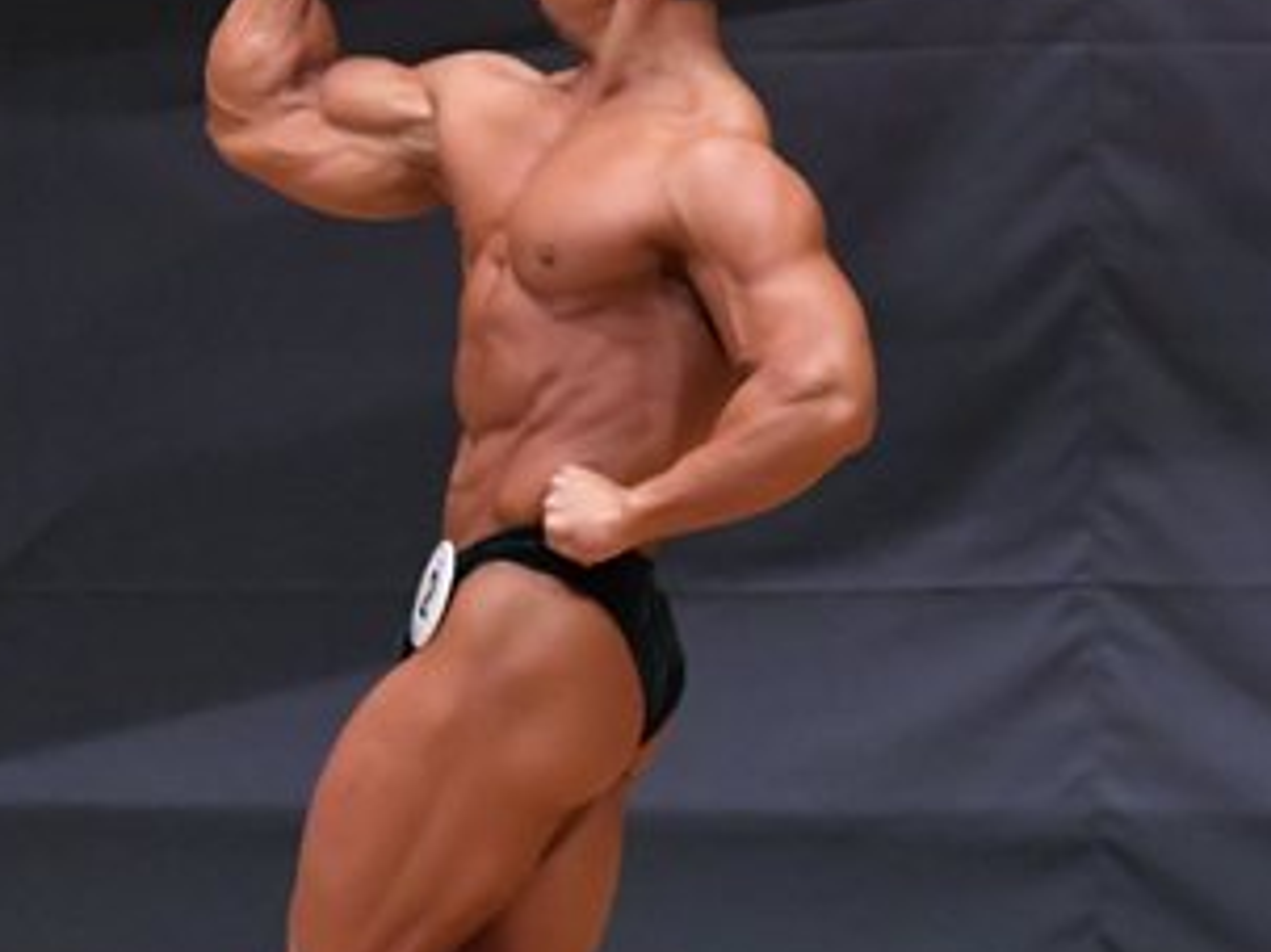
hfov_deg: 2.8
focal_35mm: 700
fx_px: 25692
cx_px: 300
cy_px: 549
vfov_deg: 2.1
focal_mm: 190
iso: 6400
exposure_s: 1/400
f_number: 5.6
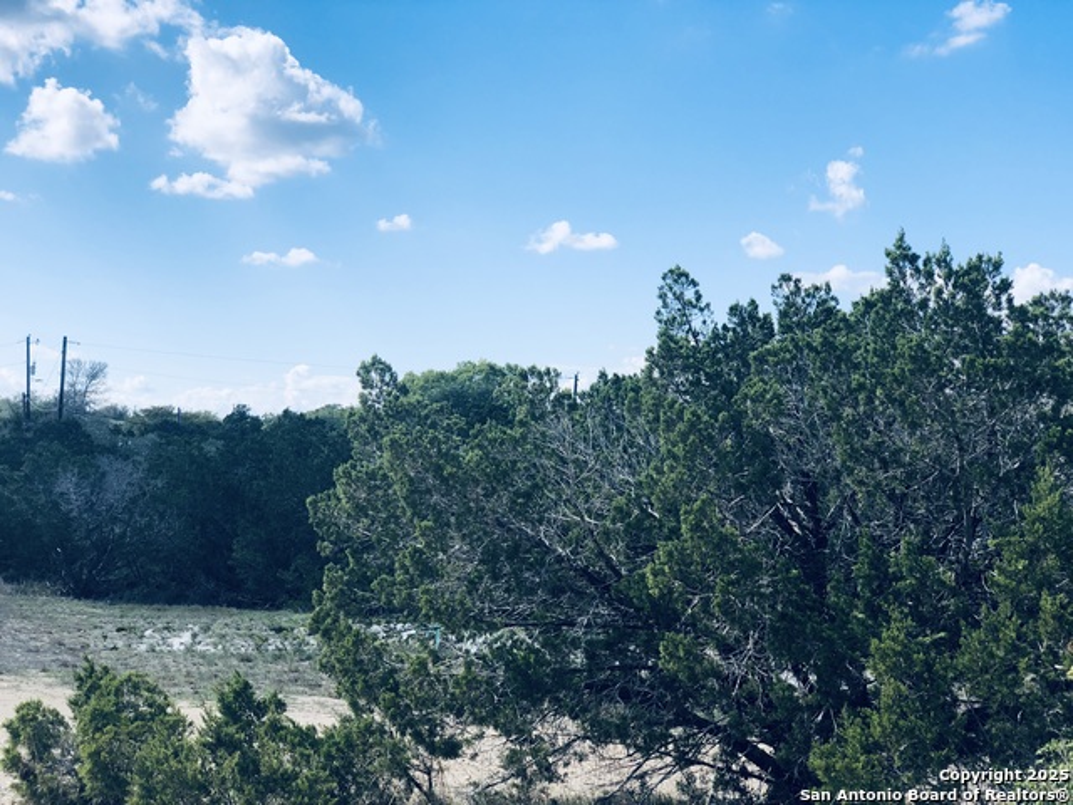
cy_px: 402
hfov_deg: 36.8
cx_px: 536
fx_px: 1612
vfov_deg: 28.0
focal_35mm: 52
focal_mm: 6
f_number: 2.4
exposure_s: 1/1372
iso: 16
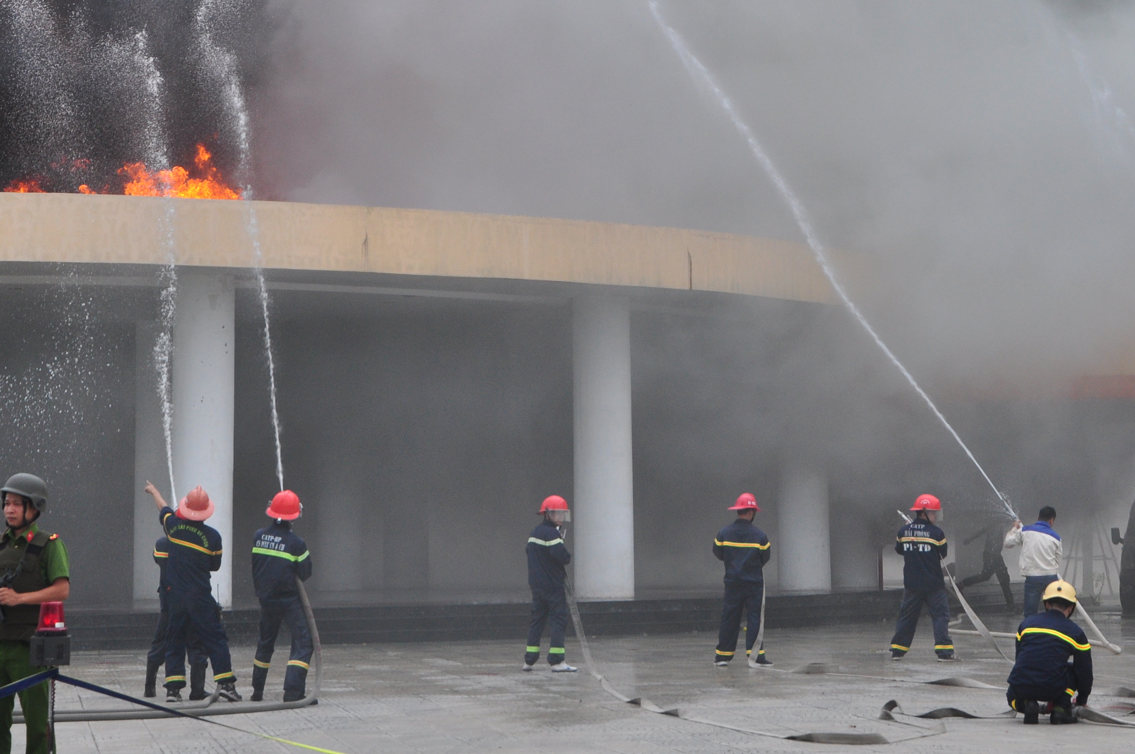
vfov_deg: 14.2
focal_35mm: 96
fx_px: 3023
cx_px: 593
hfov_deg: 21.3
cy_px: 298
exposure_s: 1/320
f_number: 9
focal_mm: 40
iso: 400
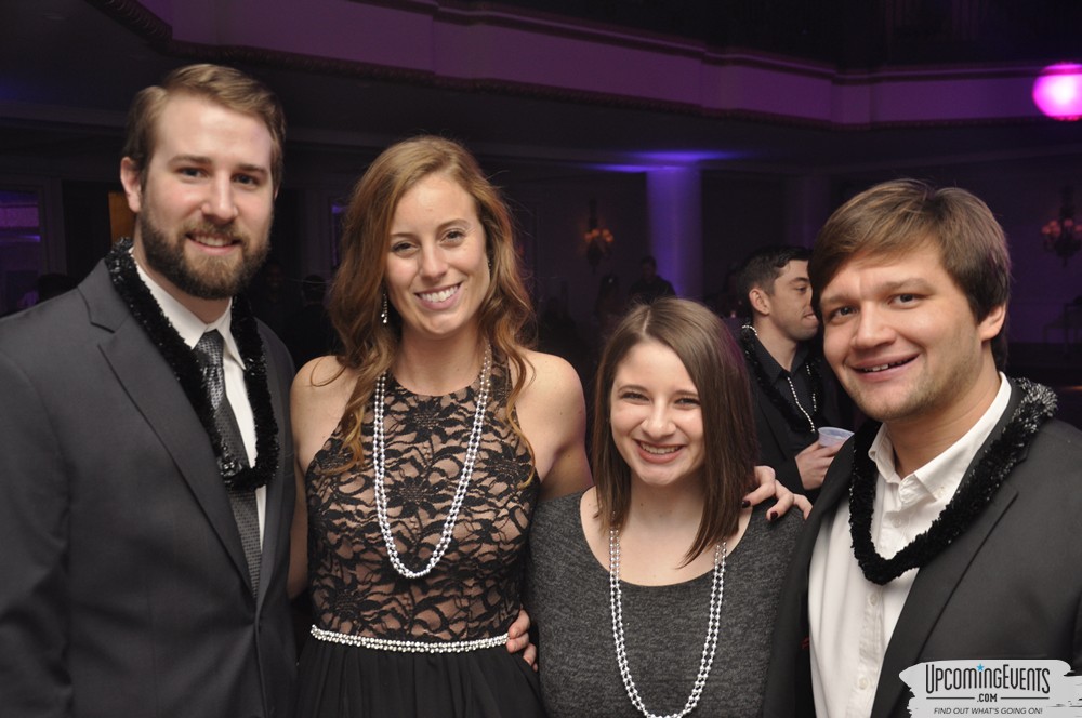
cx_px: 541
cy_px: 359
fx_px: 1351
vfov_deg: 29.8
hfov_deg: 43.7
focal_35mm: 45
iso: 400
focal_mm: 30
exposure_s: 1/60
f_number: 5
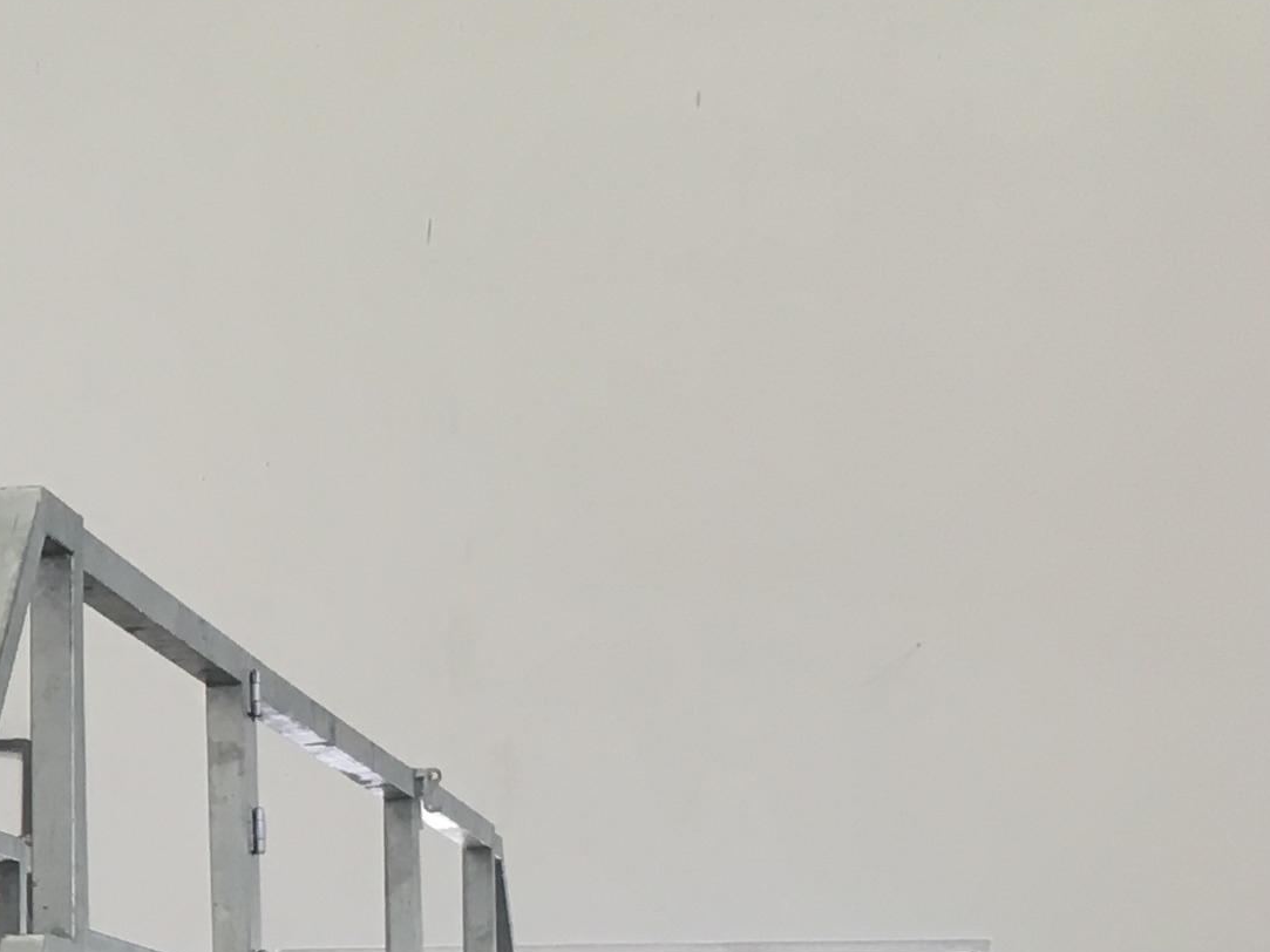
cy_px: 1006
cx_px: -931
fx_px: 3962
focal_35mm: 108
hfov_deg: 15.8
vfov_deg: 13.5
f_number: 2.2
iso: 40
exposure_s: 1/33
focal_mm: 4.15
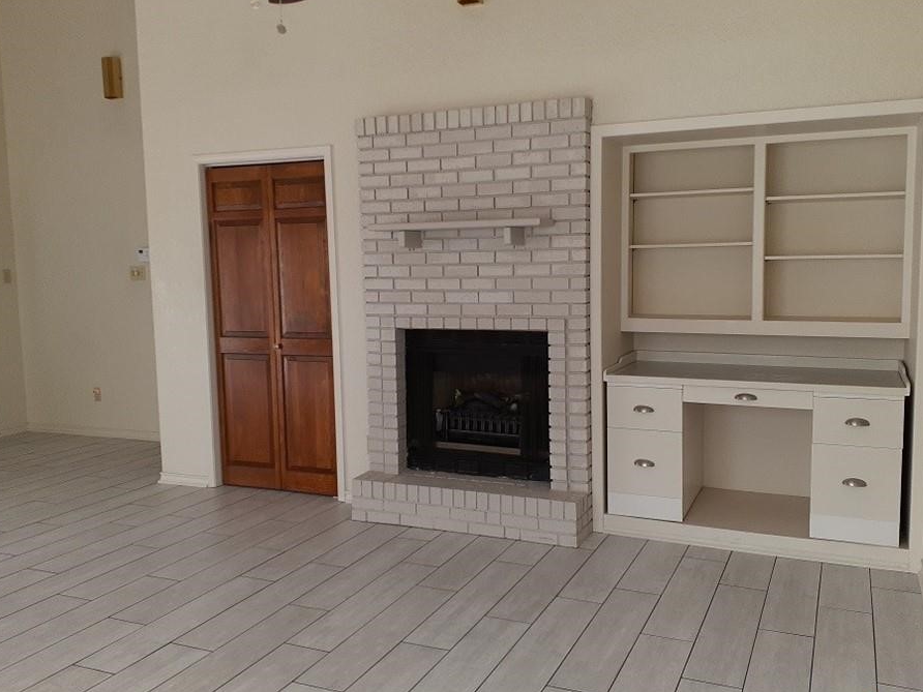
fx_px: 827
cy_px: 355
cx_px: 482
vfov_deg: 45.4
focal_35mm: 31
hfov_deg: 58.3
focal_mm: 3.6
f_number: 1.9
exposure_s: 1/50
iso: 80
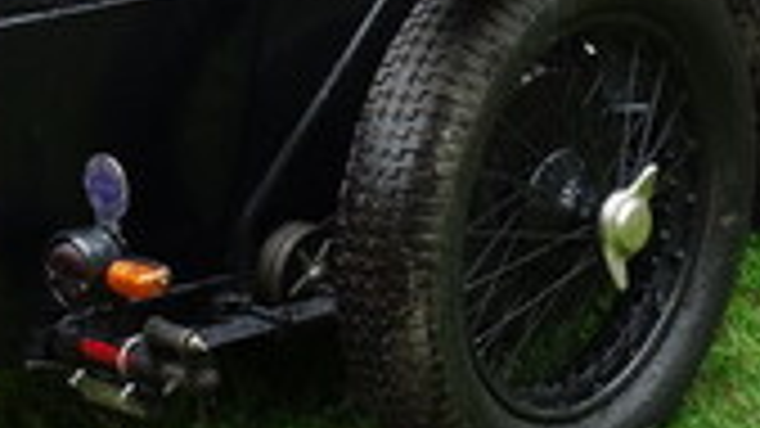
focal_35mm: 115
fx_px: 2317
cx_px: 562
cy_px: 0
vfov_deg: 10.4
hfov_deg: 18.5
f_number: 2.8
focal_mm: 11.6
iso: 125
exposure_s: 1/100
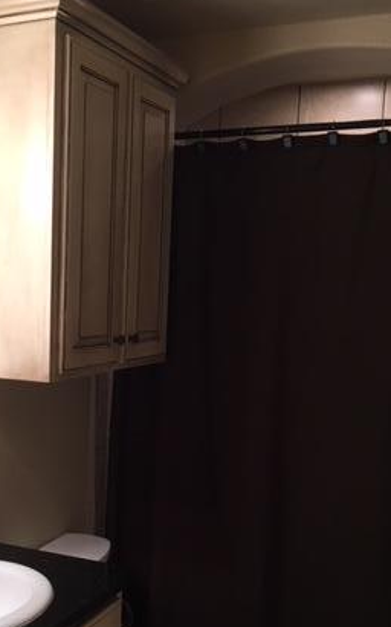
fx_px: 819
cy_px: 404
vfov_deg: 41.4
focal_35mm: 48
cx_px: 82
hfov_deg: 26.4
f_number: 2.2
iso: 50
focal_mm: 4.15
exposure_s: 1/15
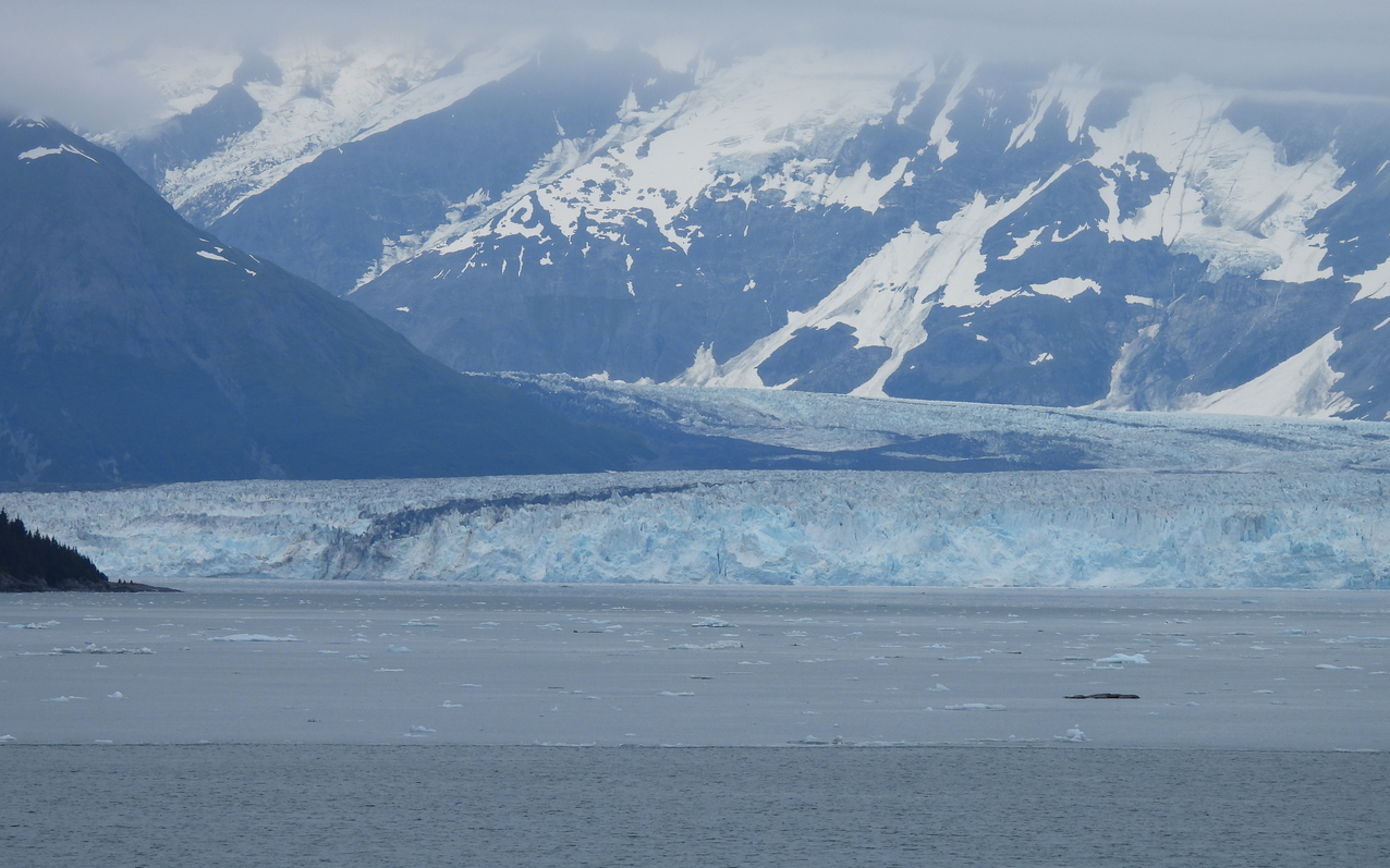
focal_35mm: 234
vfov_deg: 5.6
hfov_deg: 9.0
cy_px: 415
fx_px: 8863
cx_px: 694
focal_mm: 39.3
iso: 100
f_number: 4.5
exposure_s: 1/500
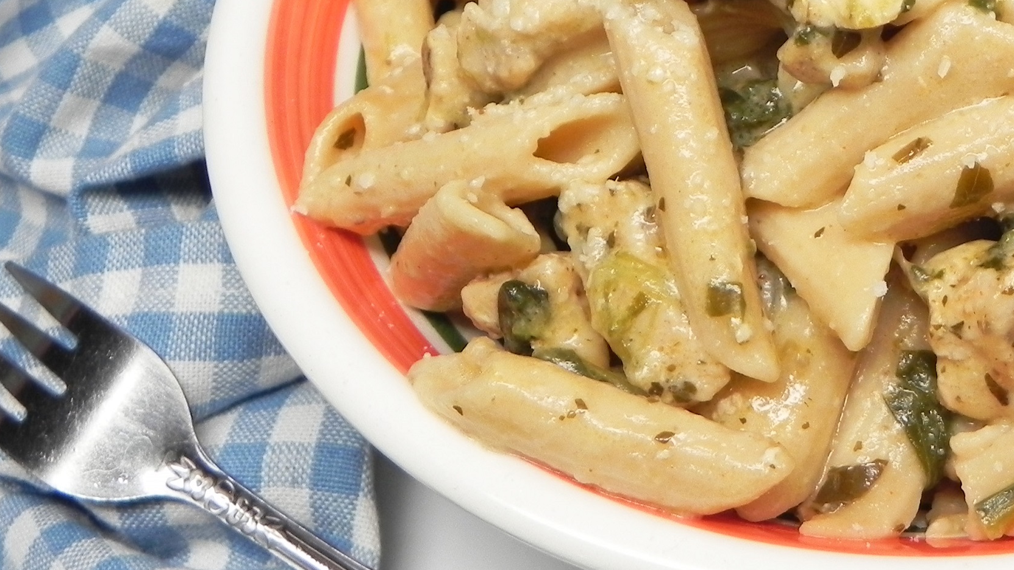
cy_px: 138
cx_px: 864
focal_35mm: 57
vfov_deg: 20.9
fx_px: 1532
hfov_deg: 35.0
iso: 160
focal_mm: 5.2
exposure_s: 1/54.4
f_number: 2.8
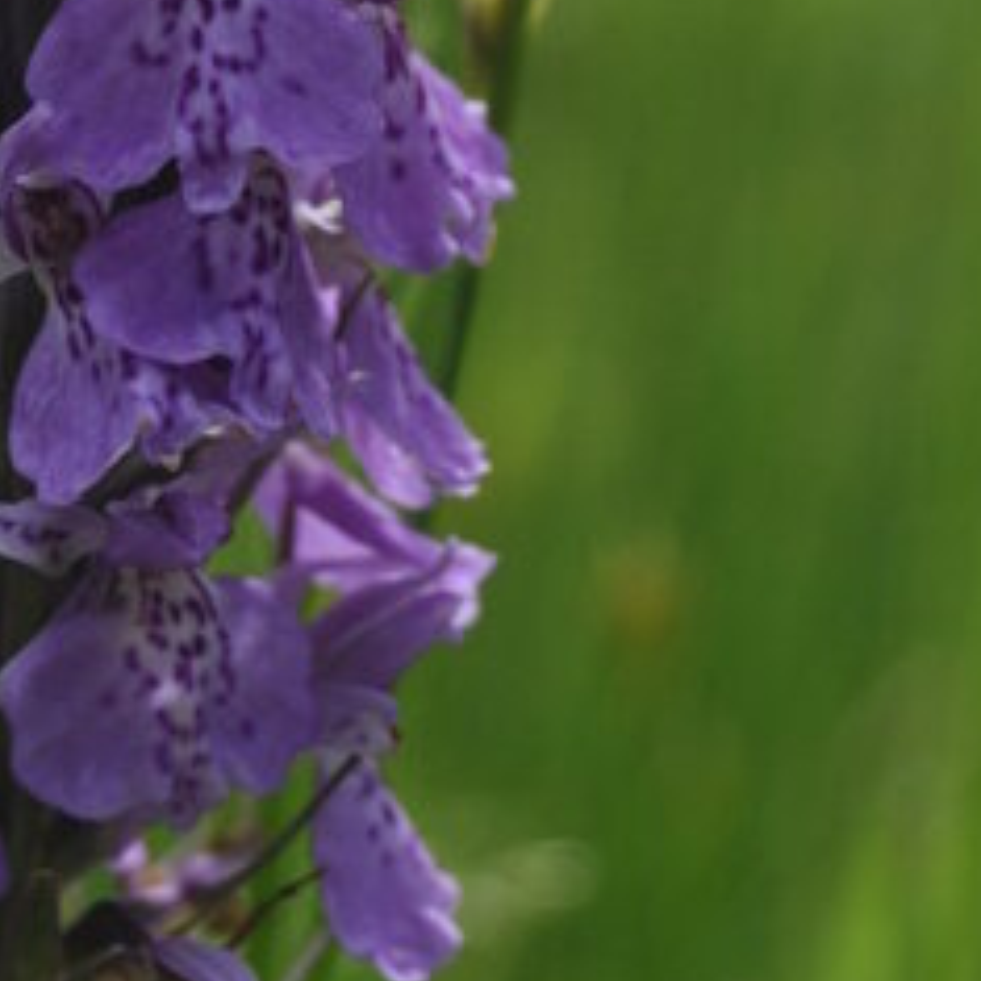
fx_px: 7278
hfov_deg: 7.7
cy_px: -54
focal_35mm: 227
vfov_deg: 7.7
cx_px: 213
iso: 400
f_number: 7.1
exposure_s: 1/200
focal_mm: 52
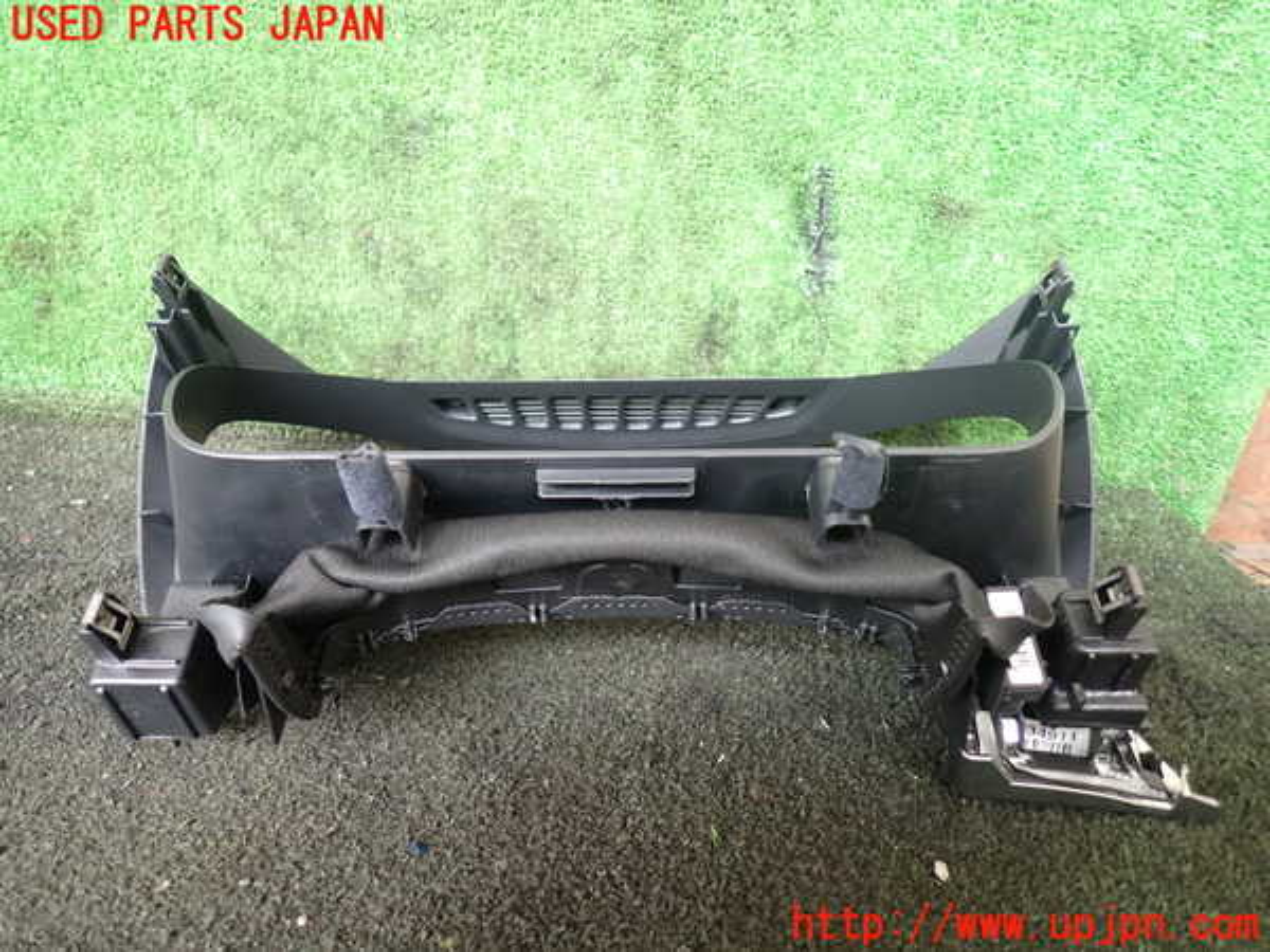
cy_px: 476
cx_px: 635
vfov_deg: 54.9
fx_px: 917
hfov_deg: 69.4
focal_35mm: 25
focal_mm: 4.5
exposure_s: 1/30
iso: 200
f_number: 2
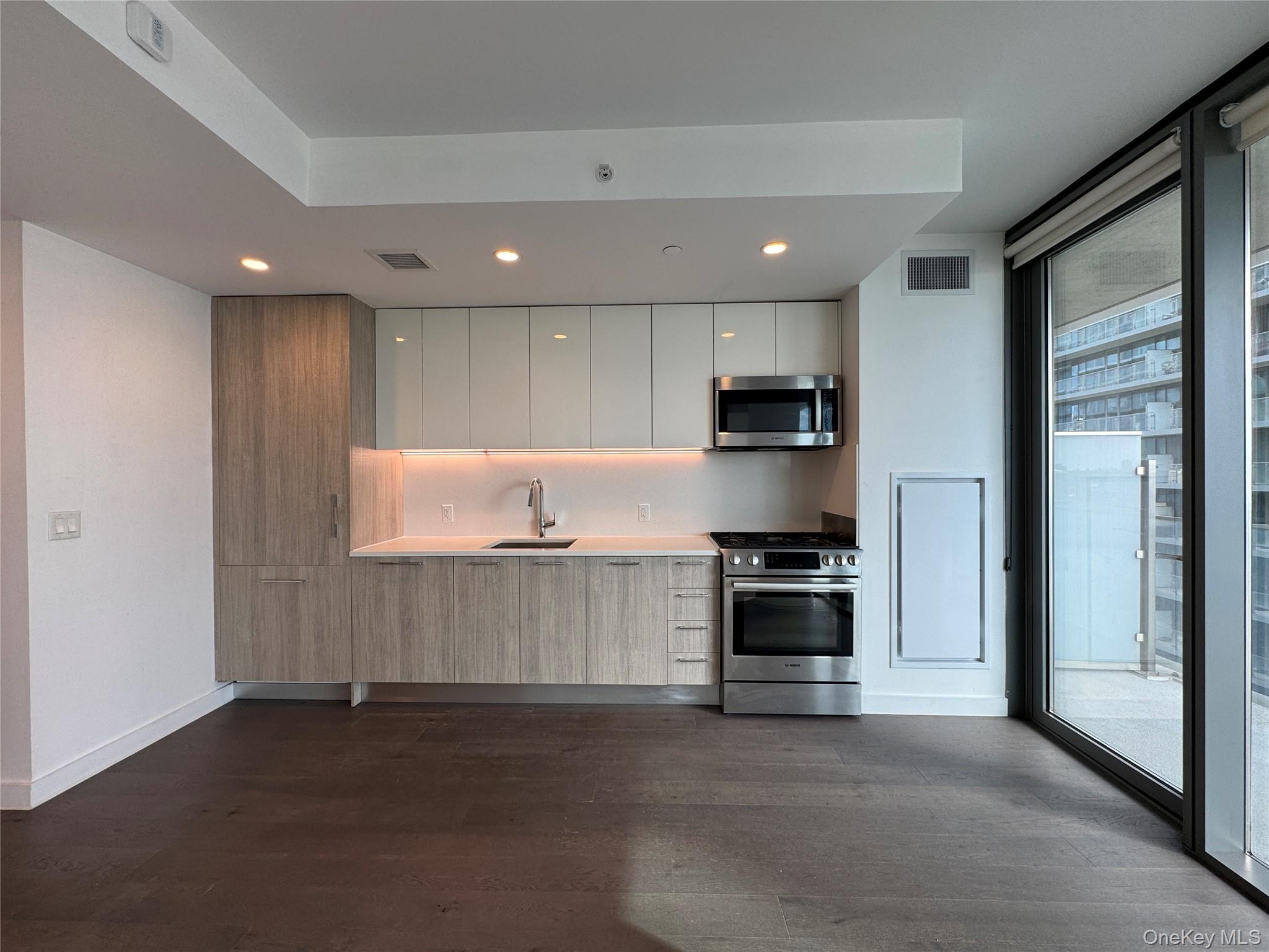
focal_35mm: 14
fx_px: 513
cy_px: 476
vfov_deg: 85.7
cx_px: 634
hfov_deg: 102.1
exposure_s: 1/130
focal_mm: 2.22
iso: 40
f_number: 2.2
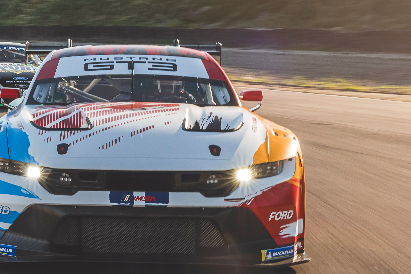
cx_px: 72
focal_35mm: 86
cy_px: 131
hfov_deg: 23.2
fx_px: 982
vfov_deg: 15.9
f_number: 16
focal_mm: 34
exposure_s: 1/30
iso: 100
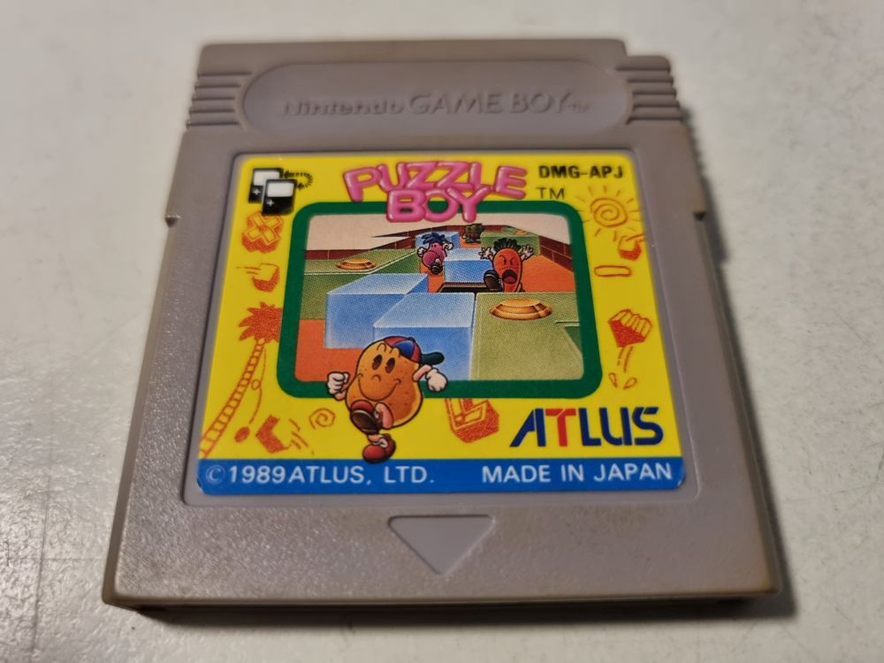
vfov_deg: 53.1
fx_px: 664
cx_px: 442
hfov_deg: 67.3
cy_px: 332
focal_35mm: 26
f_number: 1.8
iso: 400
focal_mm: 5.4
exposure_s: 1/50
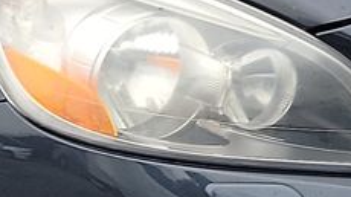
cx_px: 98
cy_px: -43
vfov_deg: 6.6
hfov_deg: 11.8
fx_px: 1693
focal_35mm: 182
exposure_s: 1/119
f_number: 1.8
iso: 62
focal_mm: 6.7
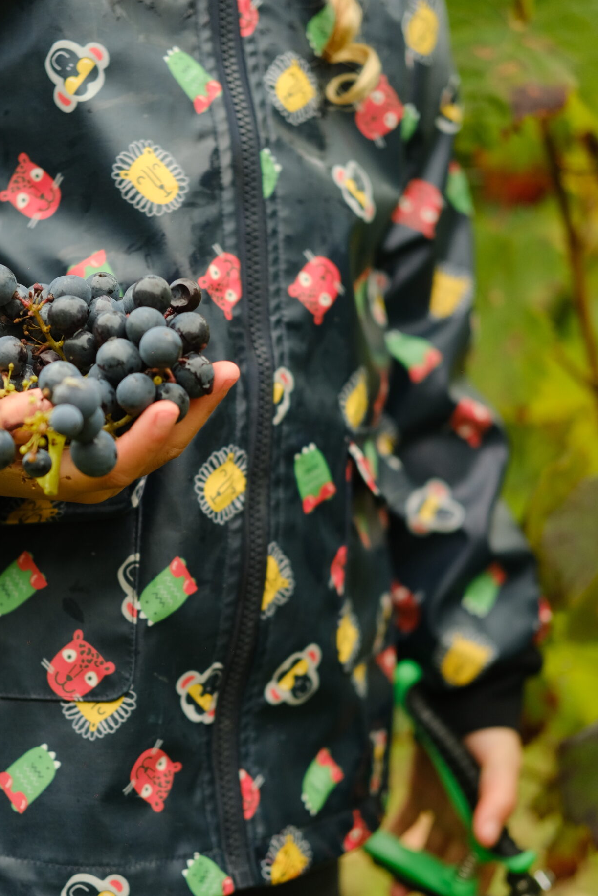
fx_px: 1843
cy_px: 471
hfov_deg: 18.4
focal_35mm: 74
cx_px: 194
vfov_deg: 27.3
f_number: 2
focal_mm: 35
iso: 400
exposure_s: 1/500
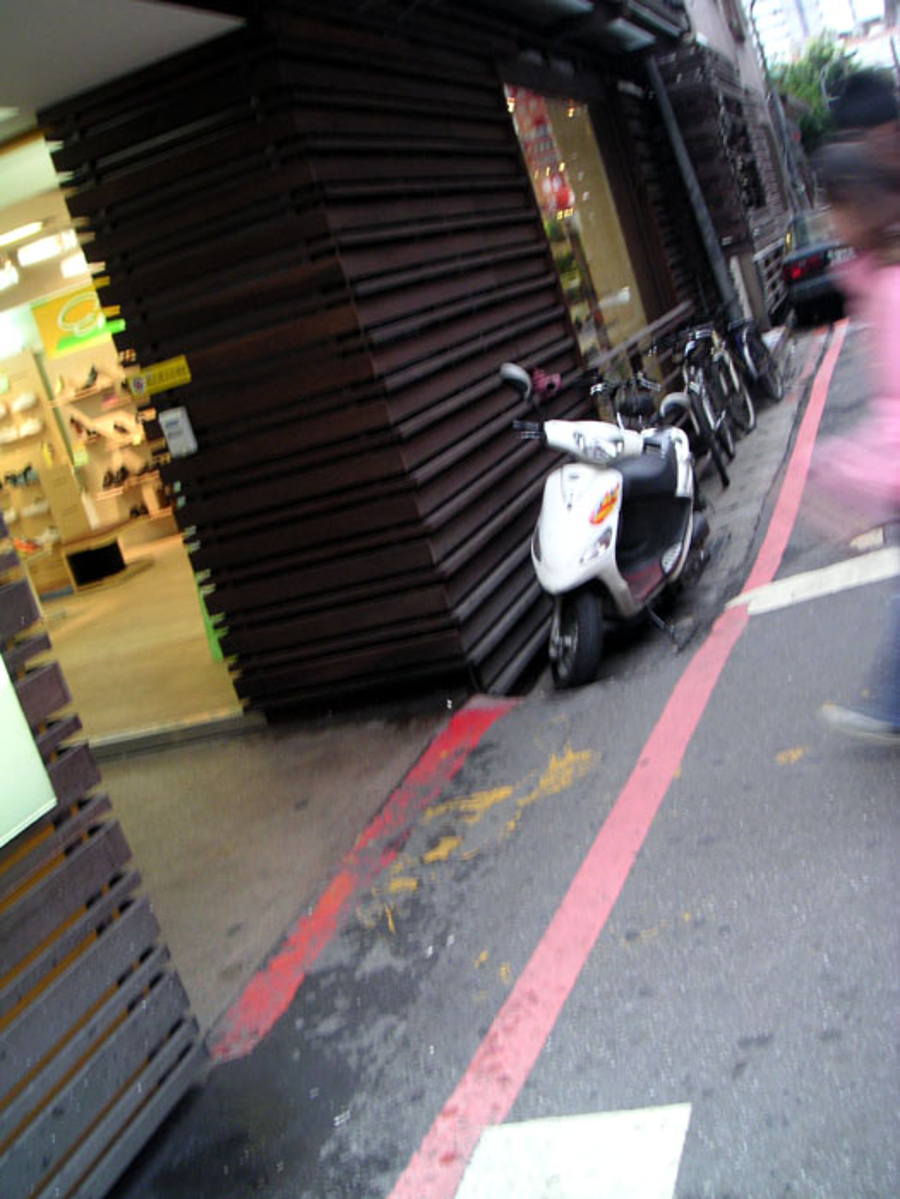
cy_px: 600
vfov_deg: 49.0
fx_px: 1317
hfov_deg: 37.7
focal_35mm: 38
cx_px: 450
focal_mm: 6
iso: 100
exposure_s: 1/10
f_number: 2.8
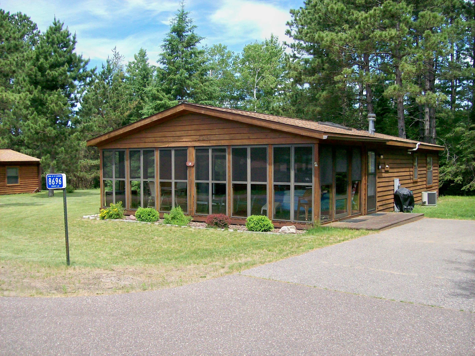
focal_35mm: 36
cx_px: 238
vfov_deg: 39.6
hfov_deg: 51.4
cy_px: 178
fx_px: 494
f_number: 2.7
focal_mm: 6
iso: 80
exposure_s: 1/772
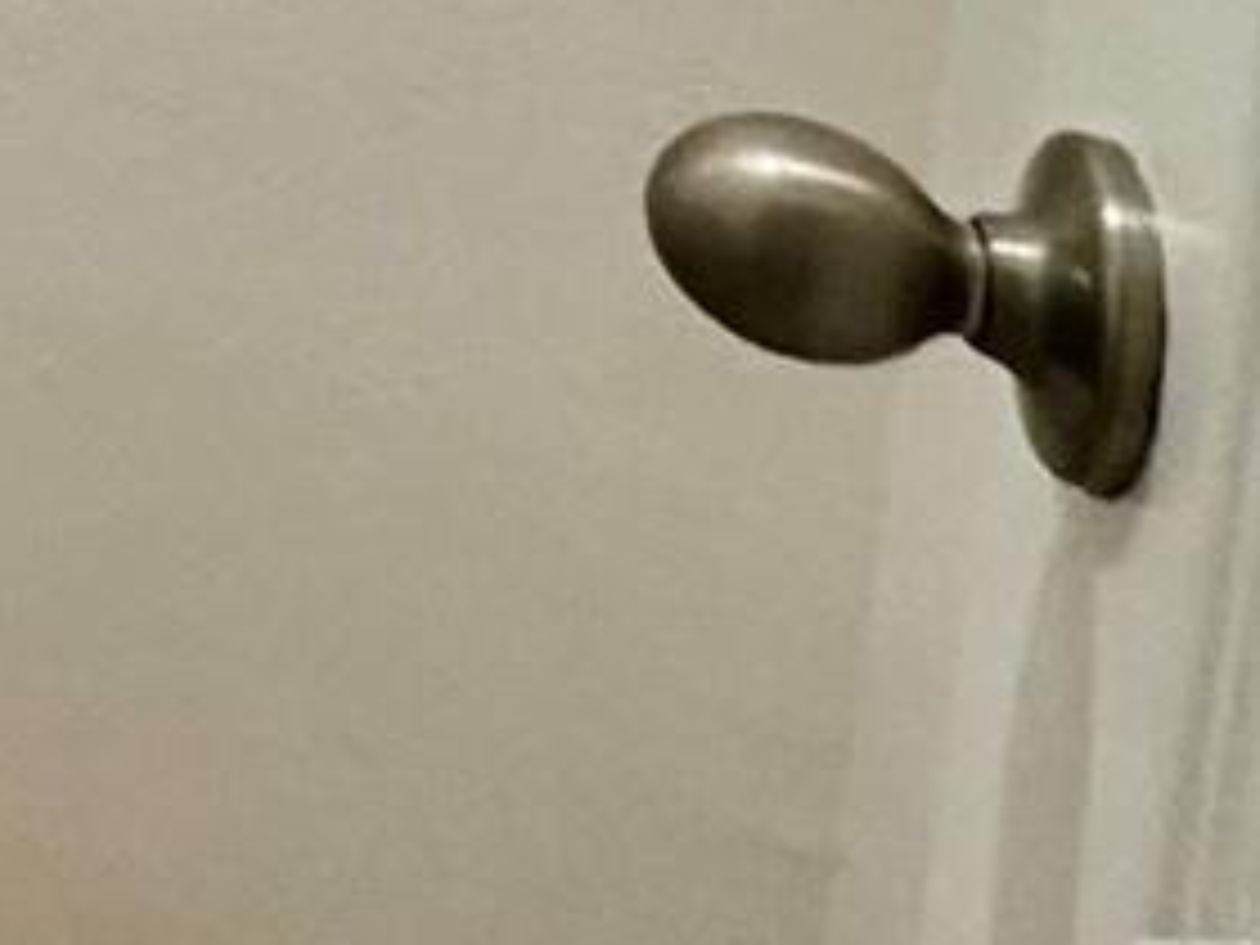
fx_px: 2912
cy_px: -1066
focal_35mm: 80
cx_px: -1881
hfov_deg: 14.3
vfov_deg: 14.5
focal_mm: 2.22
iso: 160
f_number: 2.2
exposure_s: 1/120
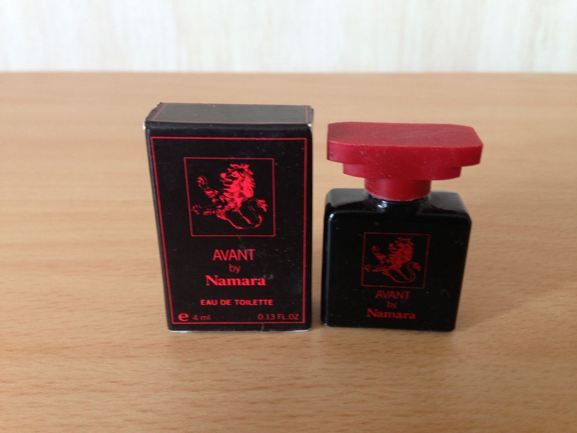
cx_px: 288
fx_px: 550
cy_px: 216
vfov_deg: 42.9
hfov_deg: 55.4
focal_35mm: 33
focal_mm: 4.13
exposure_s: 1/20
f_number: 2.4
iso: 100
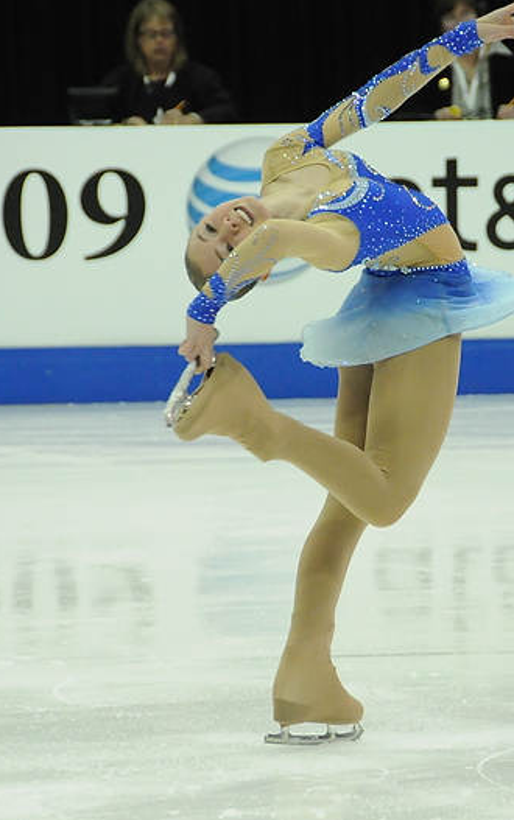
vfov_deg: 7.0
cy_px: 410
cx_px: 366
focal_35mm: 301
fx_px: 6737
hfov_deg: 4.4
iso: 3200
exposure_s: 1/800
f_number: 5.6
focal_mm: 130
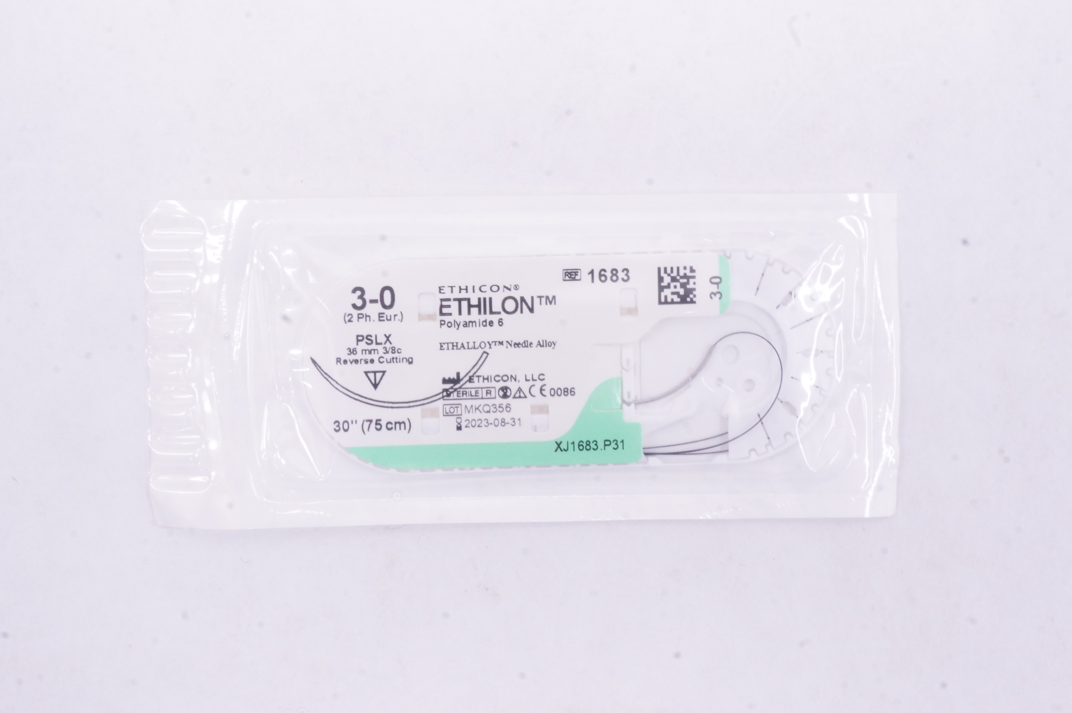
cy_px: 356
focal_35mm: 45
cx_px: 536
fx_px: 1339
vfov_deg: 29.8
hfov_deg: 43.6
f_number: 22
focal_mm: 30
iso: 1600
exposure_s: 1/15
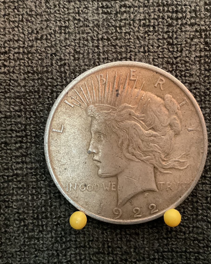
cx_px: 120
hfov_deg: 39.1
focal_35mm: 38
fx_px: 297
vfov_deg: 47.9
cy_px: 133
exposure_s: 1/30
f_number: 1.8
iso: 500
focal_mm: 3
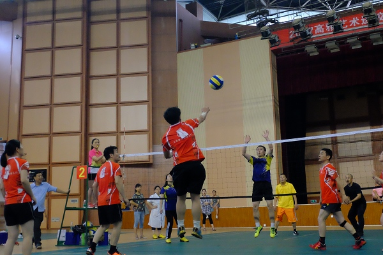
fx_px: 468
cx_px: 192
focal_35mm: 44
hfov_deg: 44.5
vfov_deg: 30.5
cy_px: 128
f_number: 4.7
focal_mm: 29.5
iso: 6400
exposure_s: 1/500
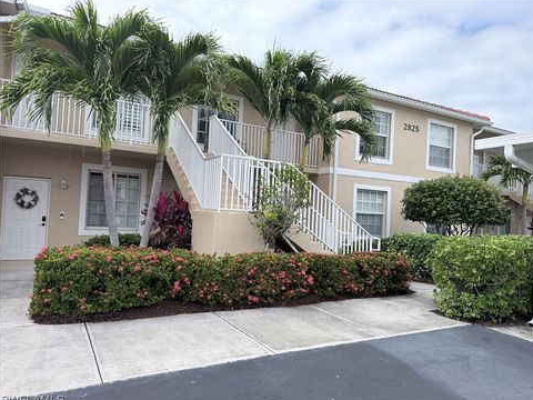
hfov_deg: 69.4
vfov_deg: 54.9
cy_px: 204
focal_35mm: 25
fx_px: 385
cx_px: 275
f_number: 1.78
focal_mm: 6.76
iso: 100
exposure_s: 1/2232
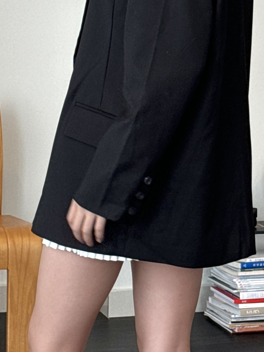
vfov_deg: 13.7
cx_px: 133
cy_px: 146
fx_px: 1464
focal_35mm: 144
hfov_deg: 10.3
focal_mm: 6.76
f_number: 1.78
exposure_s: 1/68
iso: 100
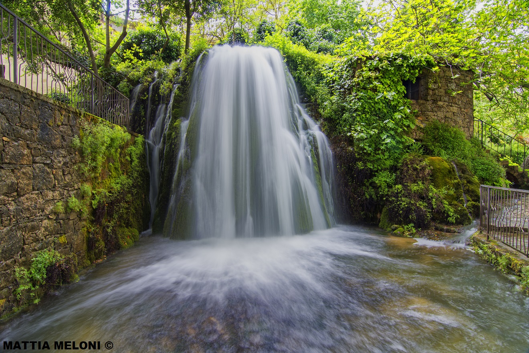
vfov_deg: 67.4
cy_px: 176
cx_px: 264
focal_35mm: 18
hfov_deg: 90.0
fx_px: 264
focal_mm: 12
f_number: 11
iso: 100
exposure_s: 1
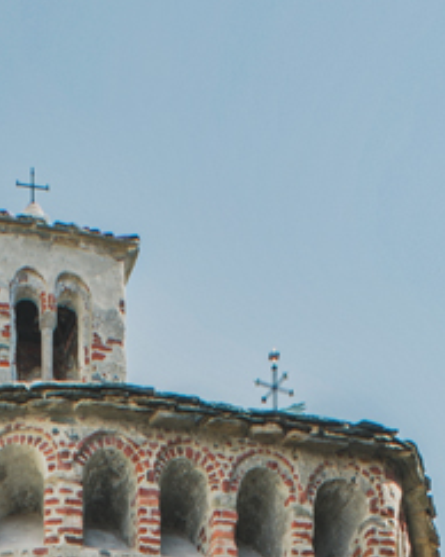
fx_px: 1681
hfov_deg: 14.9
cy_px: 988
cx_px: 39
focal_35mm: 102
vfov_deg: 16.1
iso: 100
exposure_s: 1/20
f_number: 11
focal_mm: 24
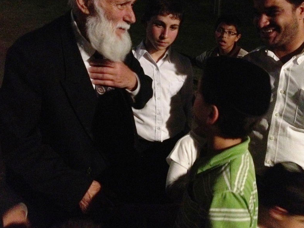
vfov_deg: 31.3
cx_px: 174
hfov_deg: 41.1
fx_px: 404
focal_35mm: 46
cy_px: 80
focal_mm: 4.28
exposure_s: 1/15
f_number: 2.4
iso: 800
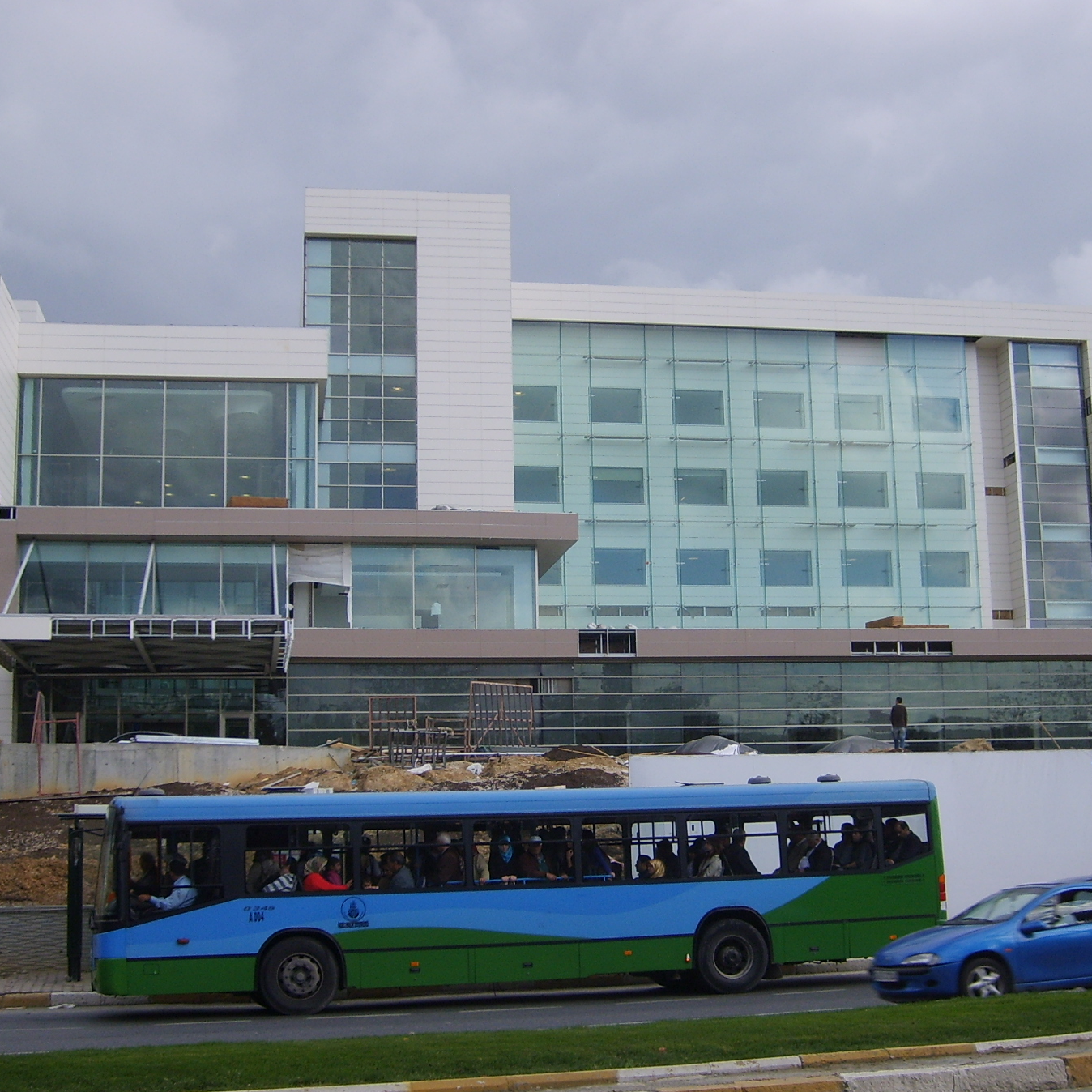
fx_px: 1677
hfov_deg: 36.0
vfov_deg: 36.0
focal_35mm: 47
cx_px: 591
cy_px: 587
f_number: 7.1
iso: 50
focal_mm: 5.8
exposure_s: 1/180
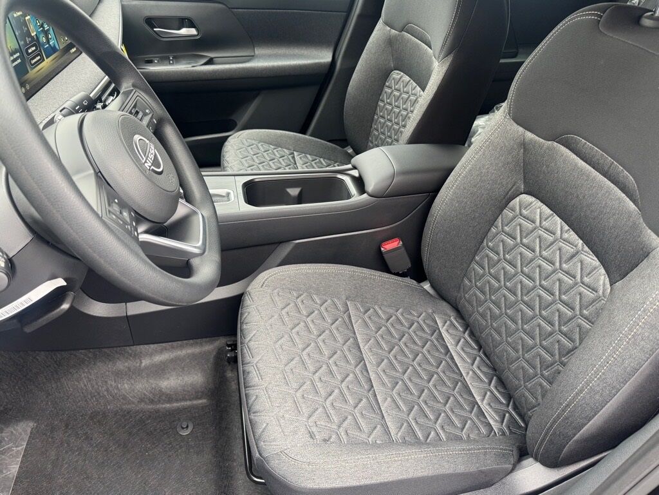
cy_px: 248
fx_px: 457
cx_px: 330
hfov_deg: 71.6
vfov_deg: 56.8
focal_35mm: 24
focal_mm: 6.76
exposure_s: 1/101
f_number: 1.78
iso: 200
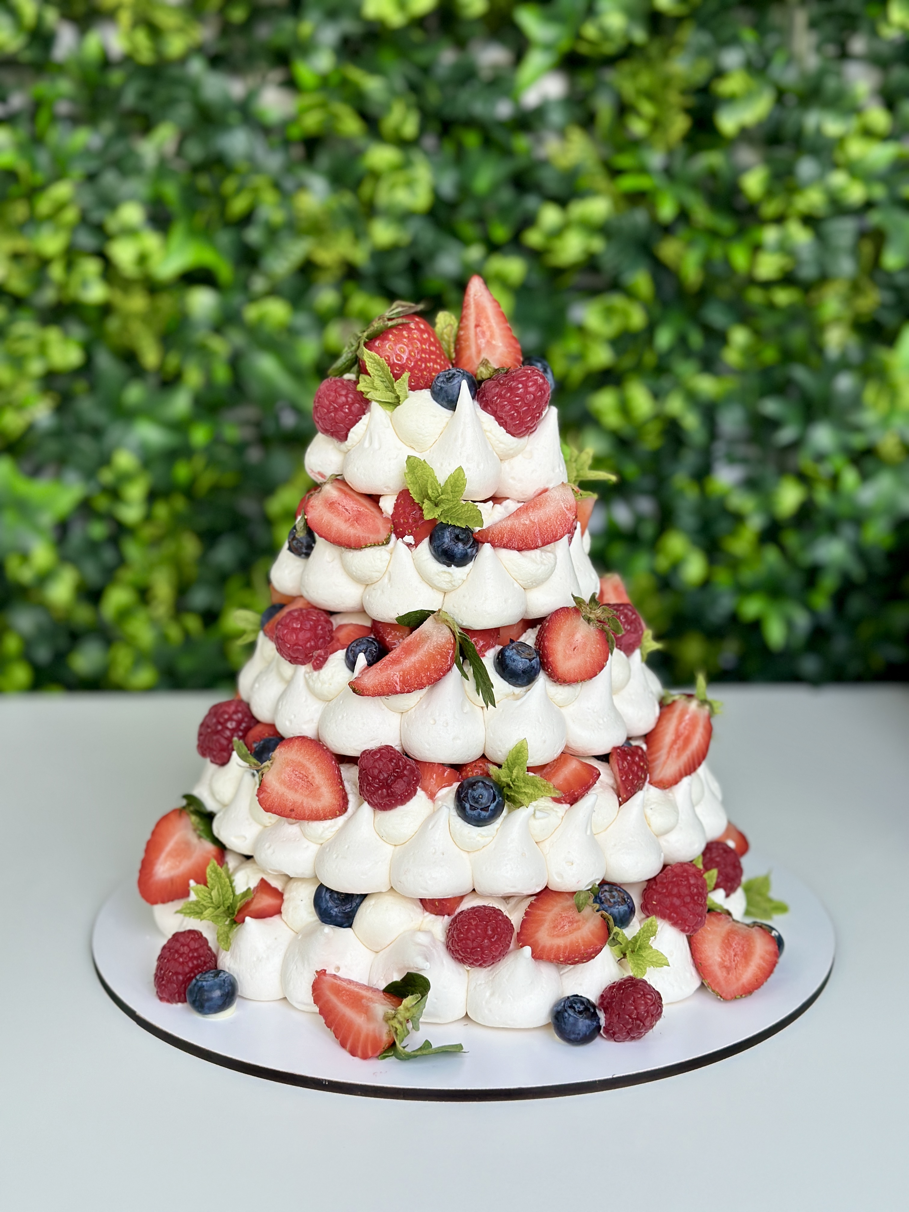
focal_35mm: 48
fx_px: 1681
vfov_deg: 39.7
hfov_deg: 30.3
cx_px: 454
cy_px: 606
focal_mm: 6.86
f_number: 1.78
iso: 80
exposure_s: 1/402
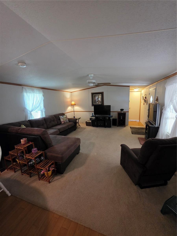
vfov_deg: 106.2
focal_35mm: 13
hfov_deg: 89.9
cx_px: 88
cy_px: 118
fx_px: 89
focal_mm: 2.2
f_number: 1.9
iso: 640
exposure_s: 1/60
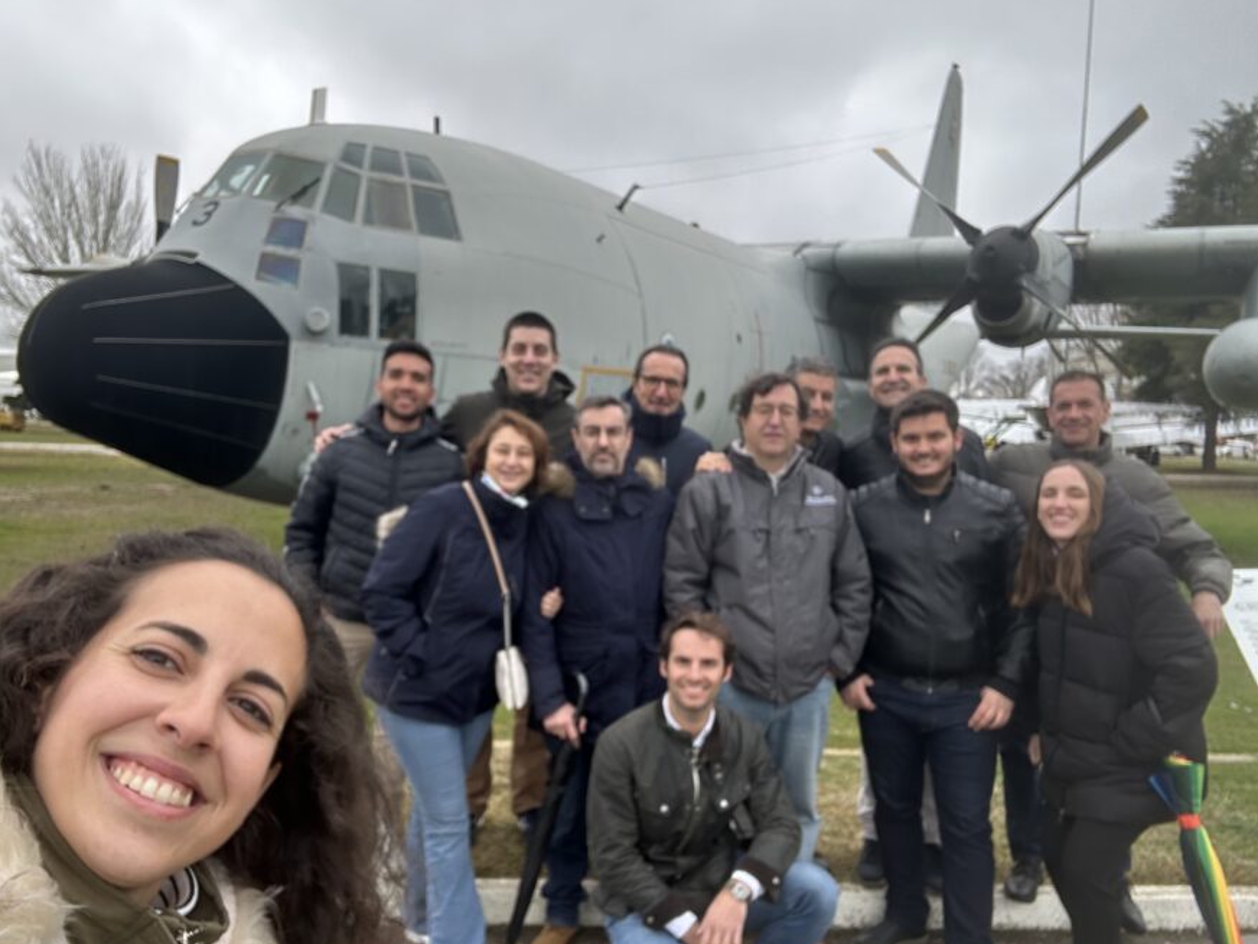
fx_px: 981
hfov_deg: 65.3
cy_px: 523
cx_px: 599
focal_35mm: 27
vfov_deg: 51.3
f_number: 1.9
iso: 25
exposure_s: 1/175
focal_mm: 2.69
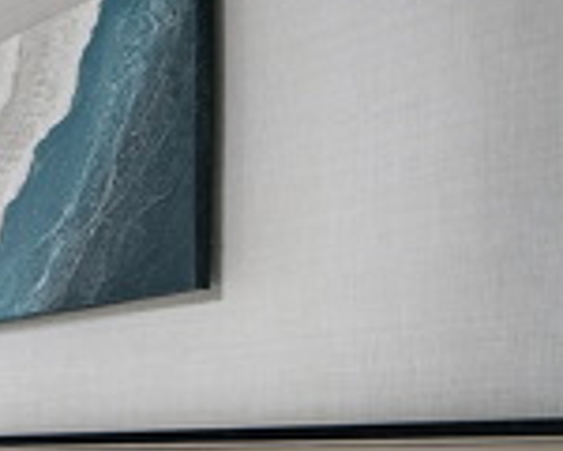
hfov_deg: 14.1
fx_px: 1316
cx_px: -860
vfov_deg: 18.9
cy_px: 453
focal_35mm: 79
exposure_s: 1/30
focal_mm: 16
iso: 125
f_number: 11
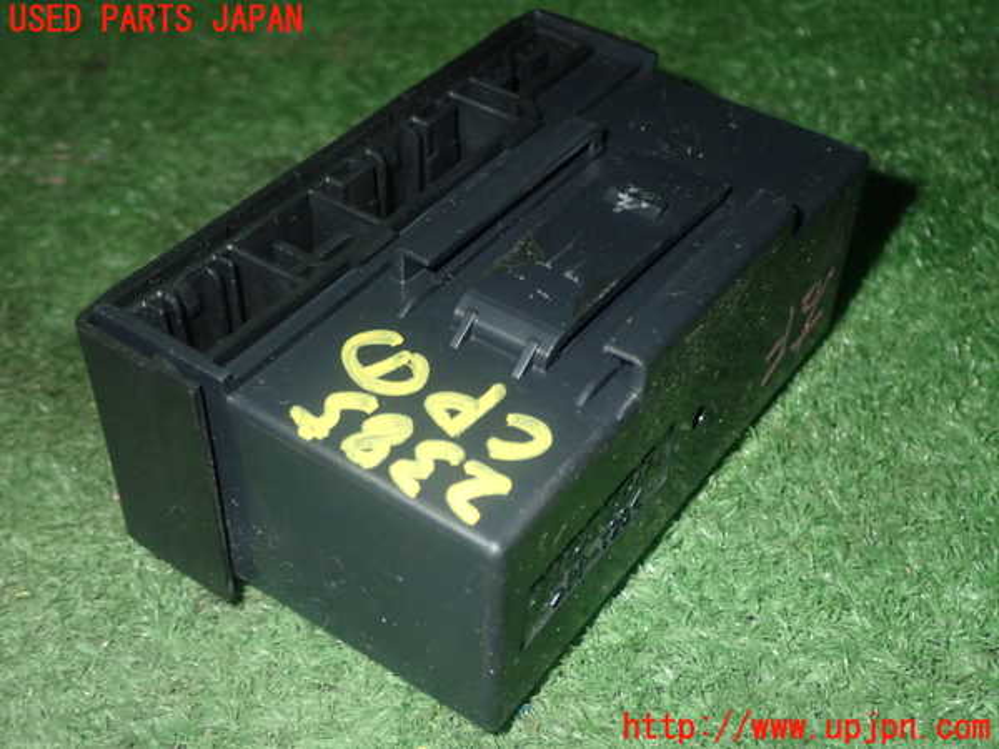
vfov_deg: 30.9
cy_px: 374
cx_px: 500
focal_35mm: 47
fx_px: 1356
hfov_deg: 40.4
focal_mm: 8.4
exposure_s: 1/50
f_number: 9
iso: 640
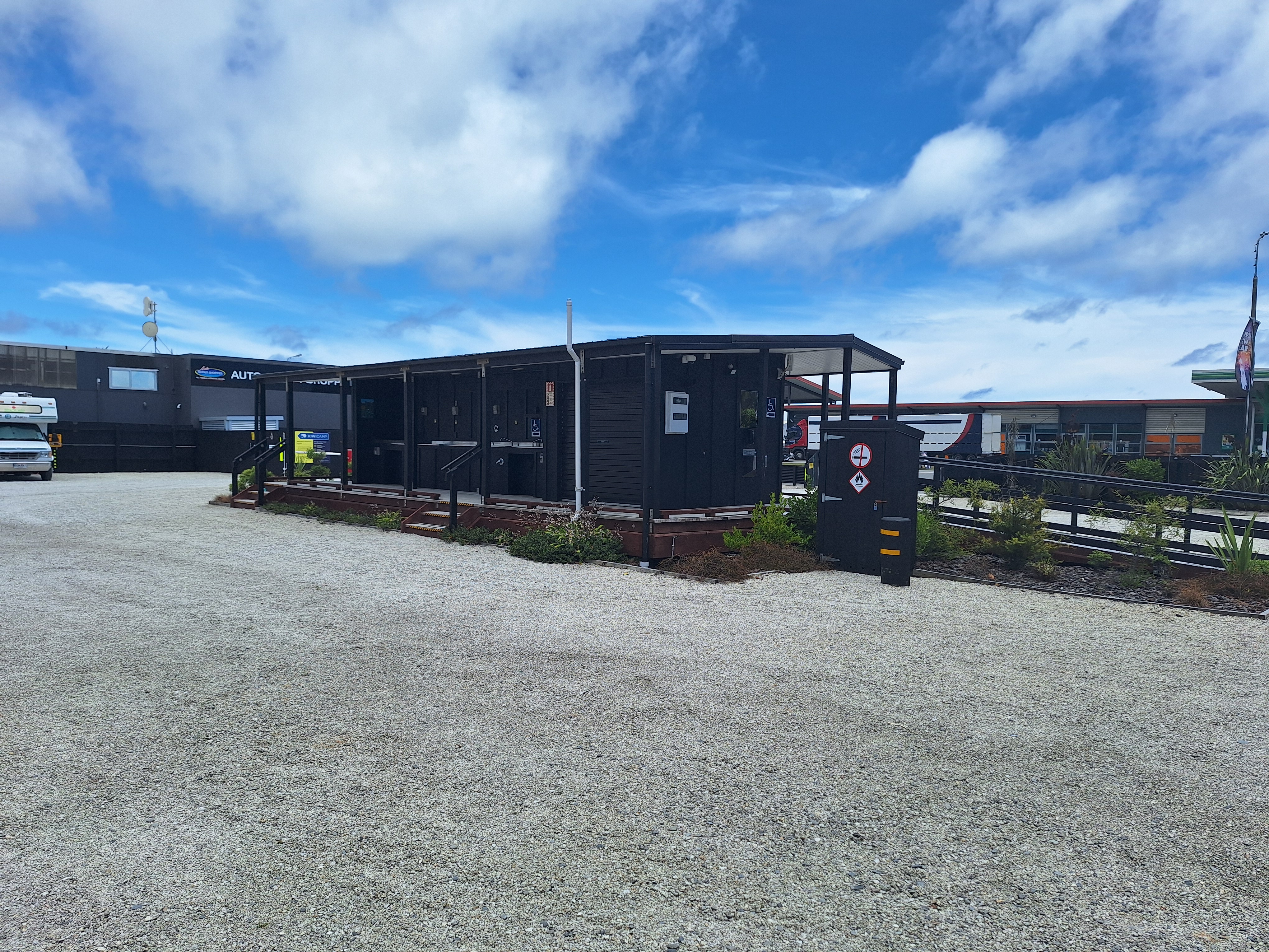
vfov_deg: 58.9
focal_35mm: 23
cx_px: 634
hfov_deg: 73.9
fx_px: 843
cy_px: 476
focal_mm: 5.54
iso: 40
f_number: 1.8
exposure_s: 1/3096
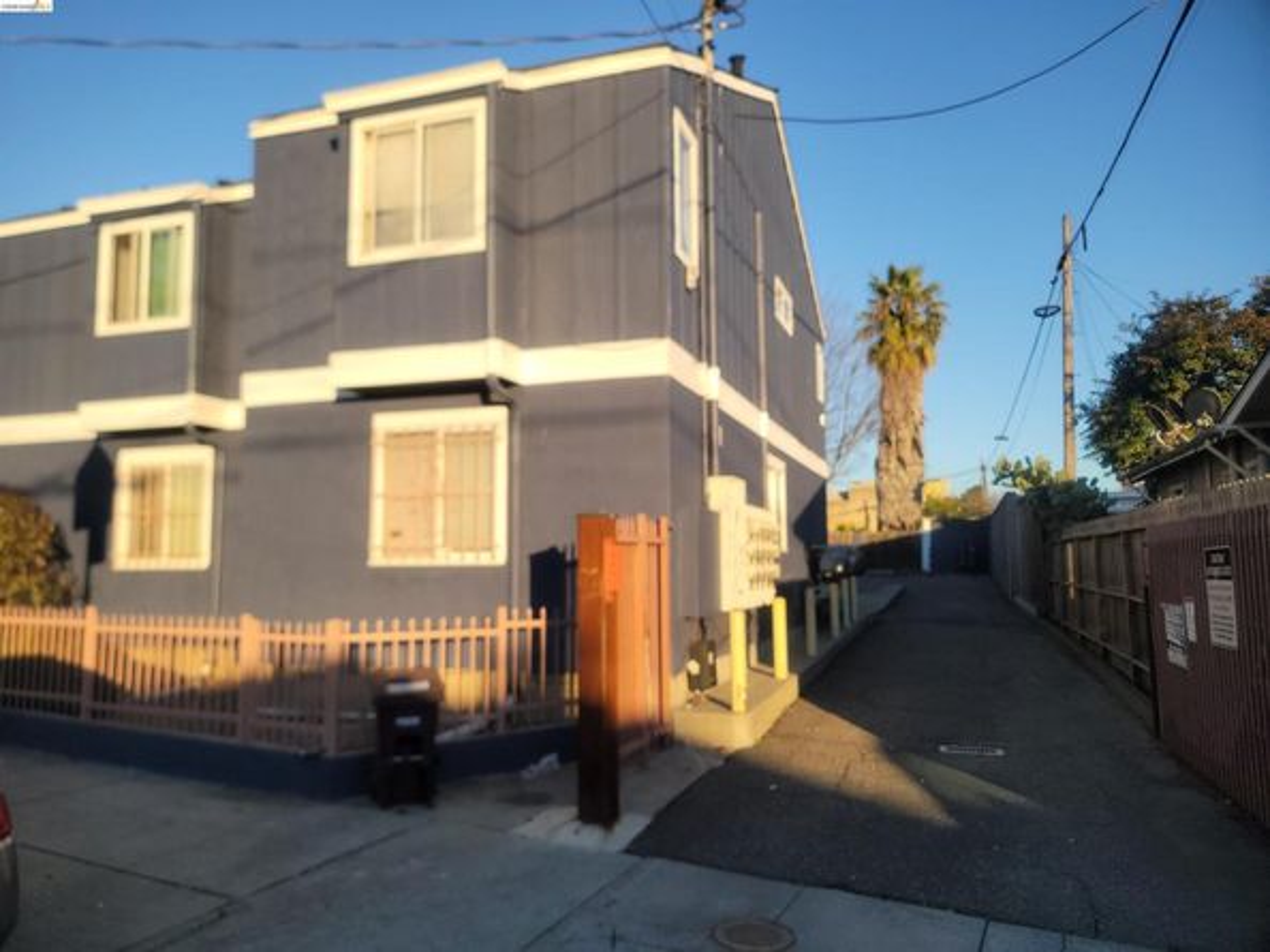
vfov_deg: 54.8
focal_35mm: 25
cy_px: 476
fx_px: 917
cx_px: 635
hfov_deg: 69.4
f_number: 1.8
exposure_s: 1/447
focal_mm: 7
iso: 20
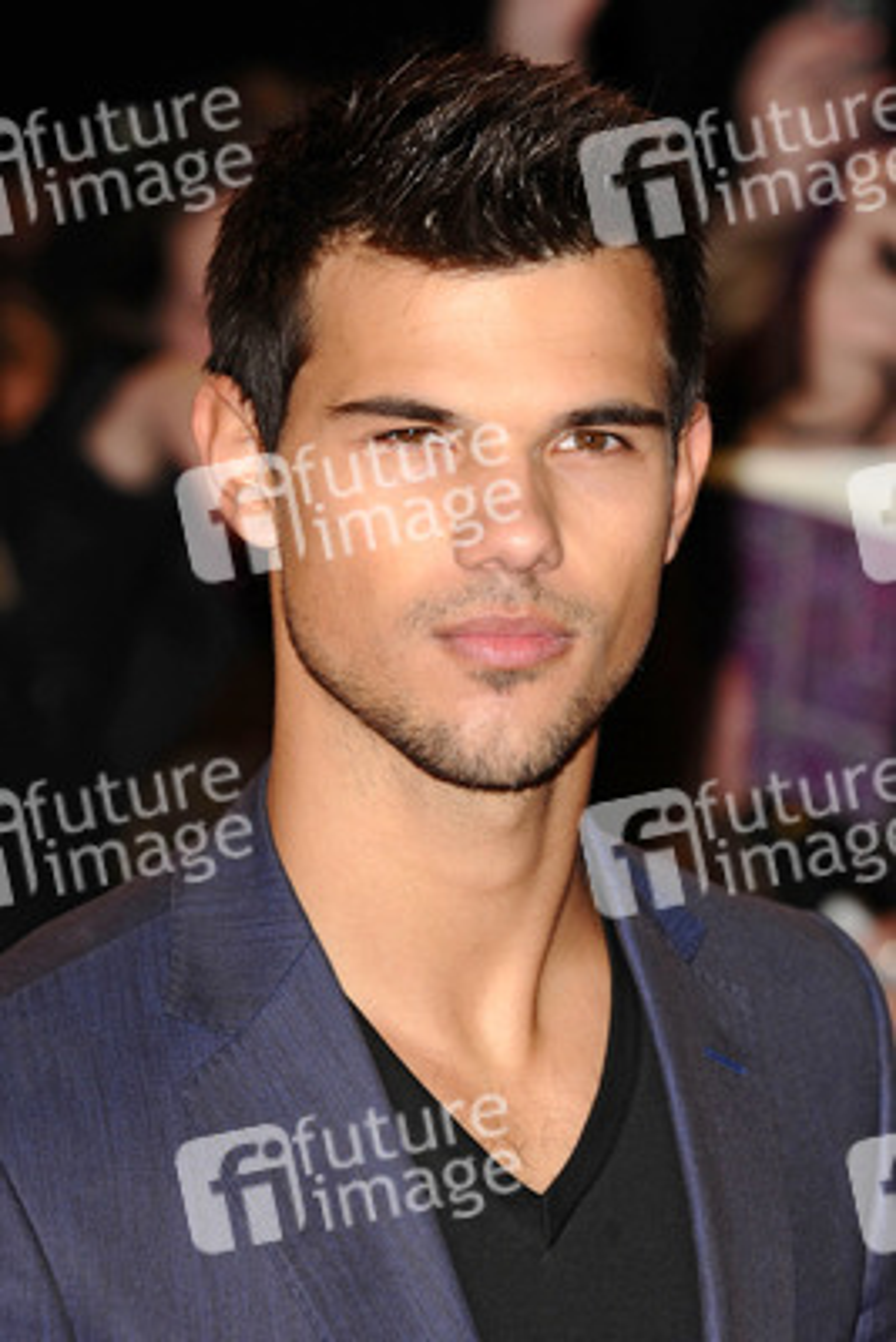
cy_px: 671
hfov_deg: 7.0
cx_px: 448
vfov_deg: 10.5
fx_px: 7273
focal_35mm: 195
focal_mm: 130
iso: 320
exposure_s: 1/200
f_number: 4.5
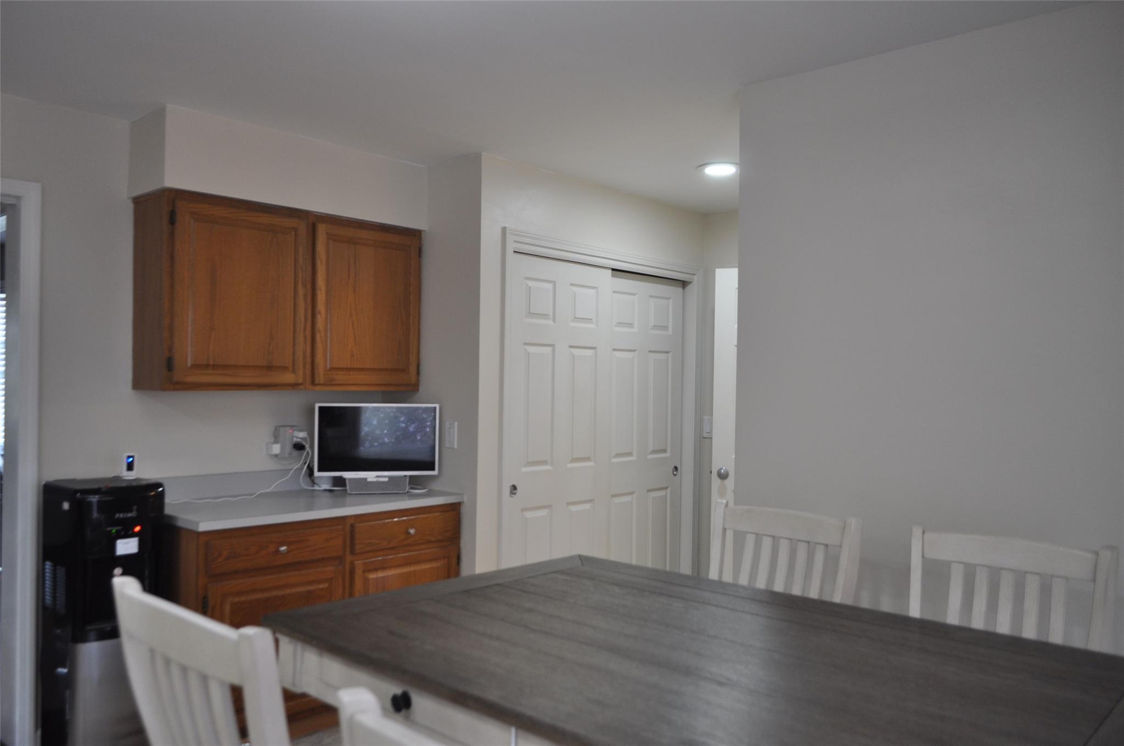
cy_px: 373
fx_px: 842
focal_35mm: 27
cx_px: 562
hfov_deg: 67.4
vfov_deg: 47.8
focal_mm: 18
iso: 400
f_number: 4
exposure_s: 1/60
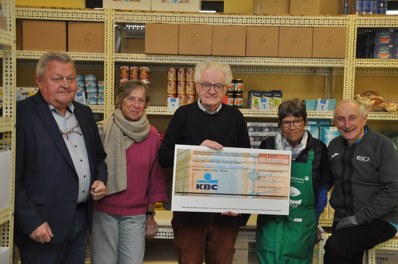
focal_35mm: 48
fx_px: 530
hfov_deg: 41.2
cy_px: 132
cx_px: 199
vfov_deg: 28.0
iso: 800
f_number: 4.2
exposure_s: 1/60
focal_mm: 32
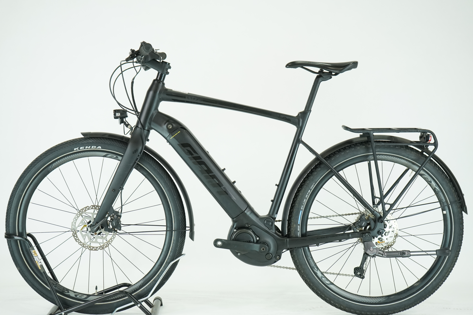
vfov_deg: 22.6
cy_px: 158
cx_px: 236
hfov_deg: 33.4
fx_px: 788
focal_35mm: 60
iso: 1600
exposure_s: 1/200
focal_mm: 60
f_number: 5
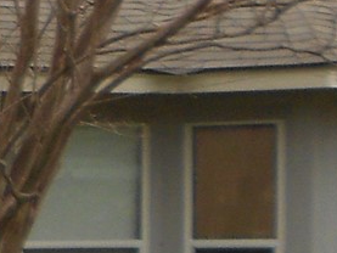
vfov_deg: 7.7
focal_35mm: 192
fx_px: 1870
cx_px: -328
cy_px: 281
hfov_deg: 9.6
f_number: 3.2
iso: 80
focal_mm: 4.6
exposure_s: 1/640
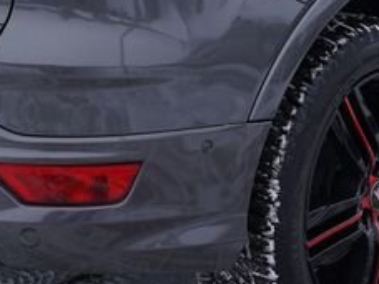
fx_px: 1653
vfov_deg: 9.7
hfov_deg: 13.1
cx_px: 243
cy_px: -54
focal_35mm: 151
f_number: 4
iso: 100
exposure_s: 1/200
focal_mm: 35
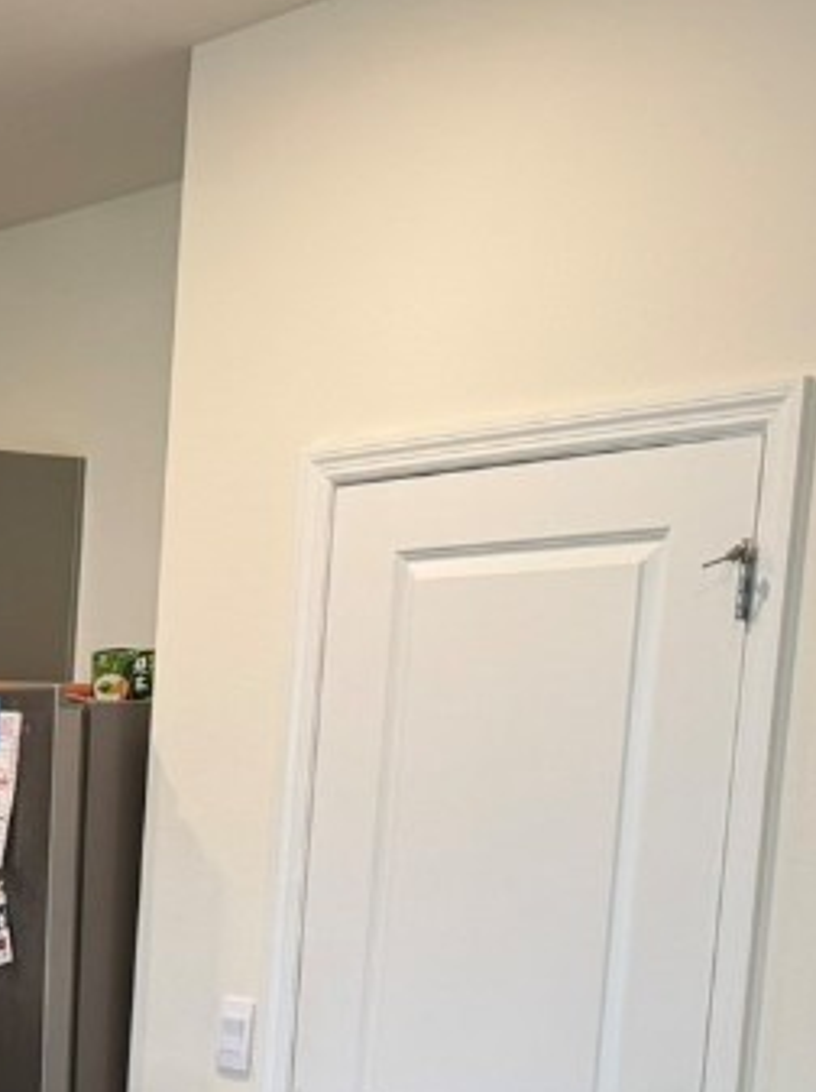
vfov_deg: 25.1
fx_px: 2299
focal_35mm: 73
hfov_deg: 17.9
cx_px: -414
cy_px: 1160
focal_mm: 6.76
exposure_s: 1/60
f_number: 1.78
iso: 125
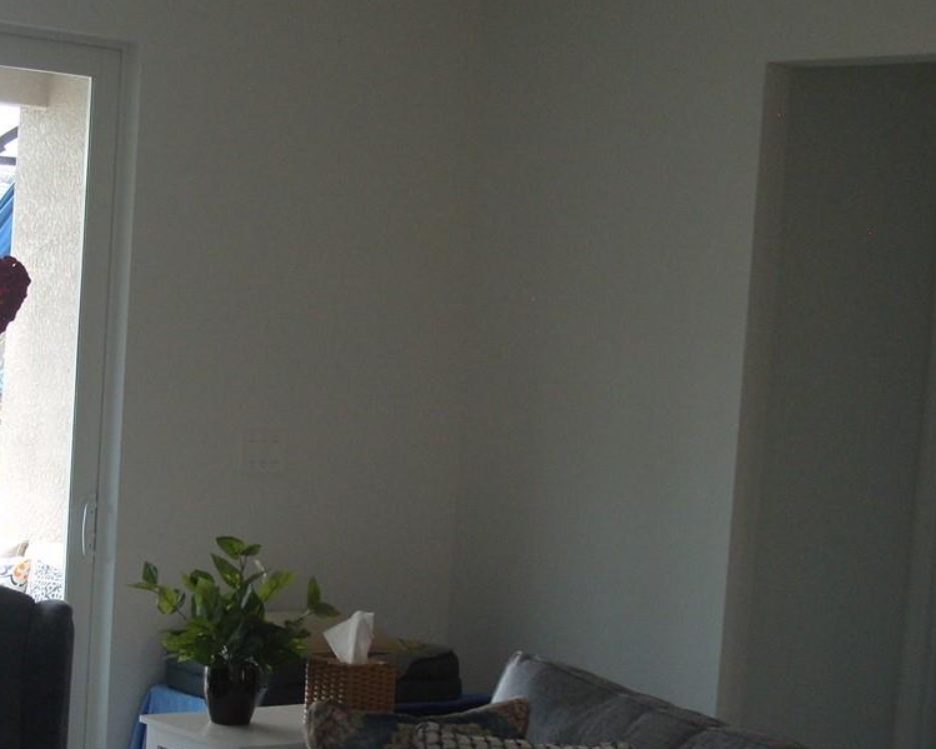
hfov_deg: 25.6
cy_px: 574
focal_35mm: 73
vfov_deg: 20.8
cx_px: 187
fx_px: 2022
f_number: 2.8
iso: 100
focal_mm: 7.8
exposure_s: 1/90
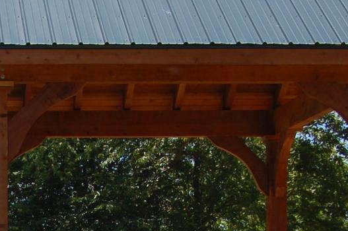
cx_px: -127
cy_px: 338
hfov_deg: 11.4
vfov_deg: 7.7
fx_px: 1690
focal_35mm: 175
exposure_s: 1/500
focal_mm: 30
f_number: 7.1
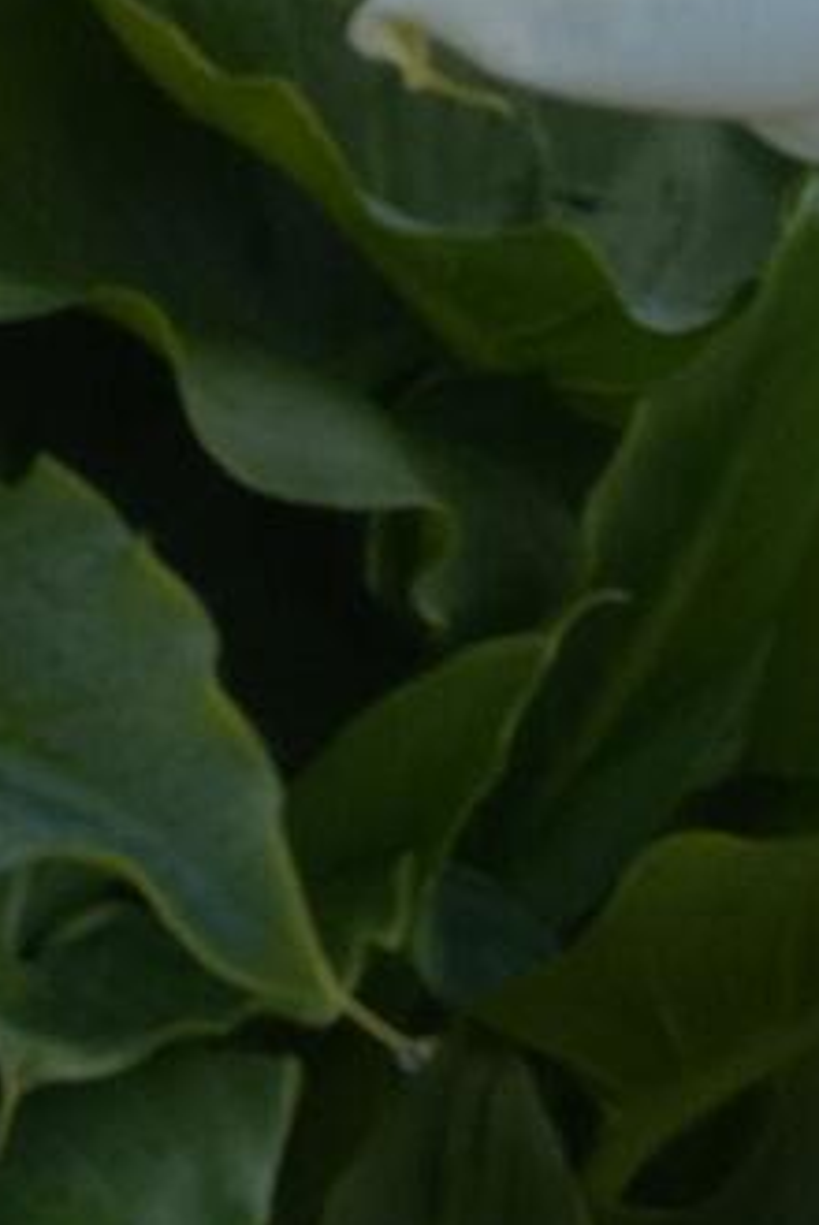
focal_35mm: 255
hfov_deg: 5.3
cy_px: -990
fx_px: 8683
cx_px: -804
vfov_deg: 7.8
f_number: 11
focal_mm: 35
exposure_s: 1/250
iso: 500
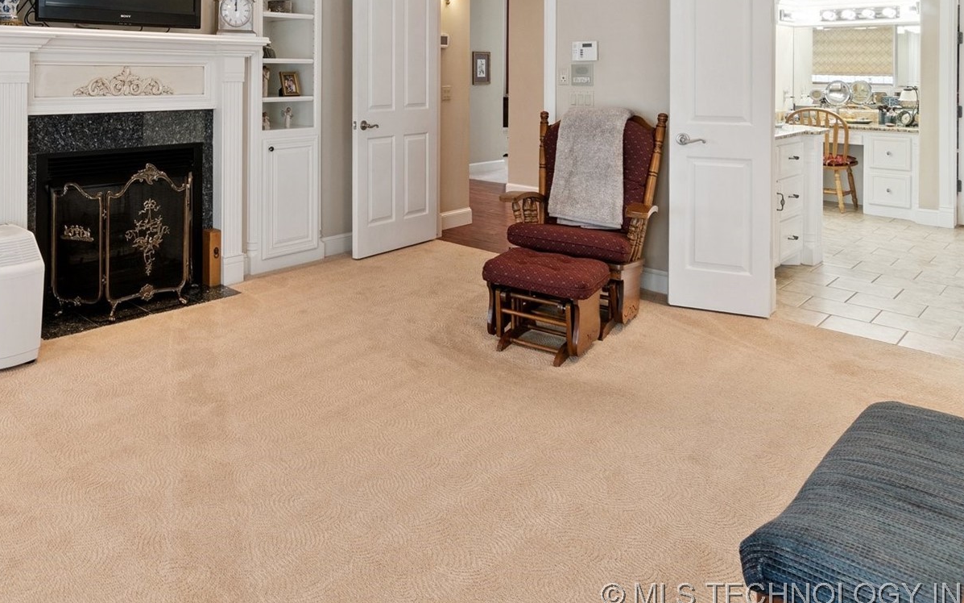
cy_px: 79
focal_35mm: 26
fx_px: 683
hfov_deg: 66.3
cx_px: 249
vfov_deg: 44.1
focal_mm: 10
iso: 200
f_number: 6.3
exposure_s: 1/40
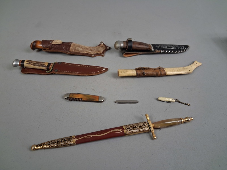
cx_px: 114
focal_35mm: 27
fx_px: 177
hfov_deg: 65.3
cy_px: 85
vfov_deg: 51.4
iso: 250
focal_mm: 4
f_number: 1.8
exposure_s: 1/50
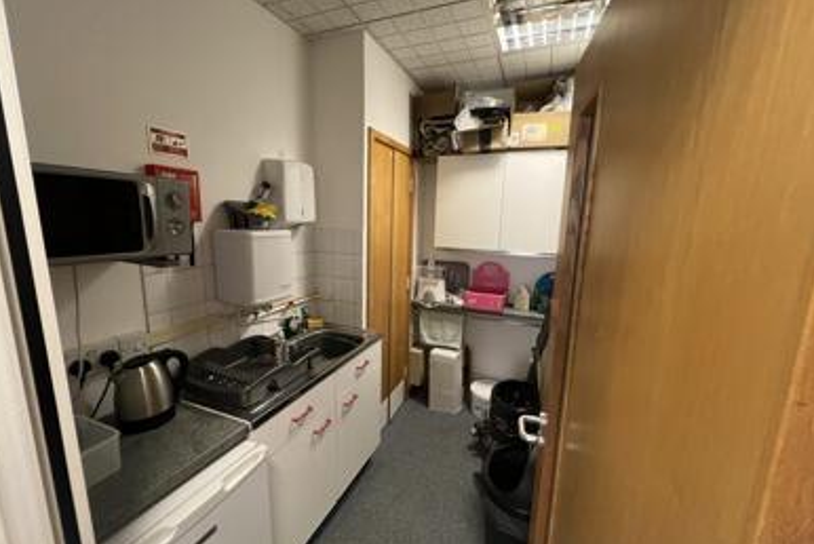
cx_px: 409
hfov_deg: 104.2
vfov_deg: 81.3
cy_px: 278
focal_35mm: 14
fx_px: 317
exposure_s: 1/50
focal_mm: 1.57
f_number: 1.8
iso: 250
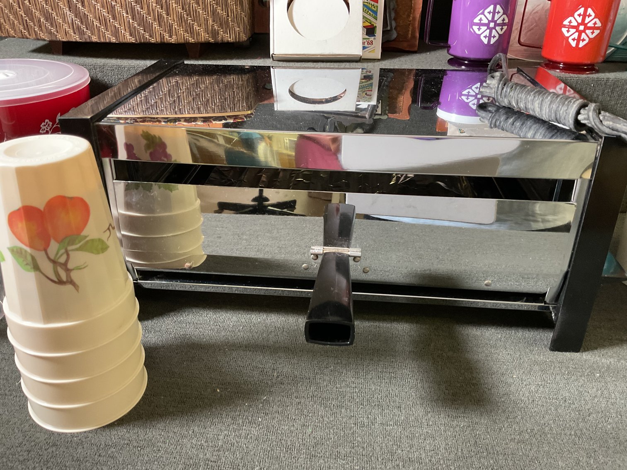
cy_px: 235
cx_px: 314
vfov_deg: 48.2
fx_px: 525
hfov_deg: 61.7
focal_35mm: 29
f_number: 1.8
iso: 200
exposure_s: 1/40
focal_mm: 3
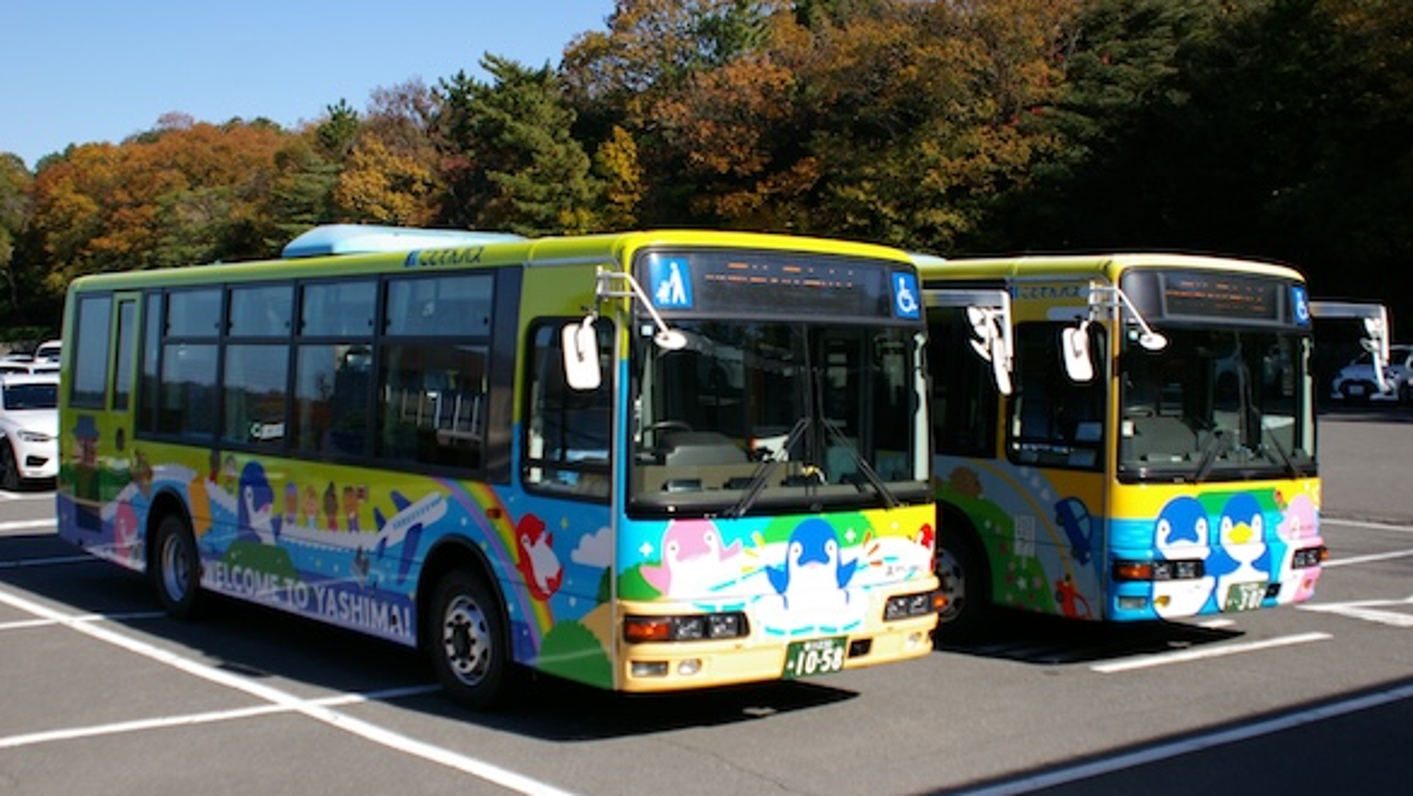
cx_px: 706
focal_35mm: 45
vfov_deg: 26.5
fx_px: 1686
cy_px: 445
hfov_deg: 45.5
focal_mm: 28
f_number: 4
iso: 400
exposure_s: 1/4000
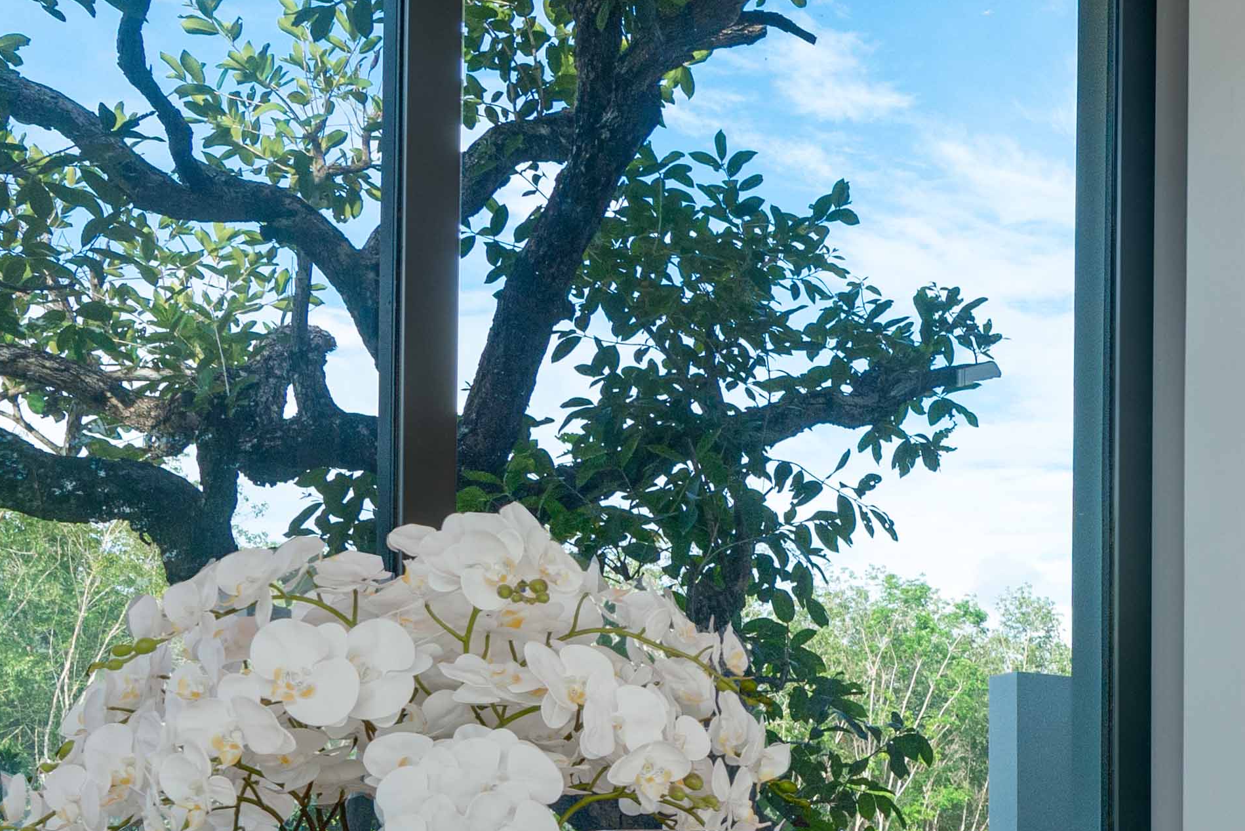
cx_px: 1750
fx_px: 2317
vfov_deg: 19.2
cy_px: 992
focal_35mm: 67
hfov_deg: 24.8
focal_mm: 16
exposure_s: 1/400
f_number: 8
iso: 400
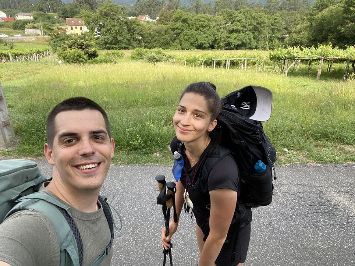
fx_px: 236
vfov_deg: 58.9
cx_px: 178
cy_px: 133
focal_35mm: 23
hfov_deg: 73.9
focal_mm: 2.71
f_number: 2.2
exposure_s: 1/193
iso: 25
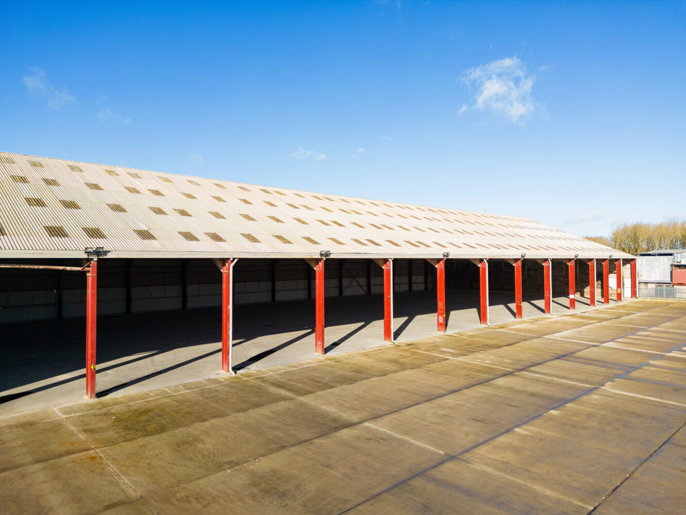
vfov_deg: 56.8
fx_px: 476
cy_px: 258
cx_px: 343
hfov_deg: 71.6
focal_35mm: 24
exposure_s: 1/1250
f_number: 1.7
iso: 100
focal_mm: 6.72
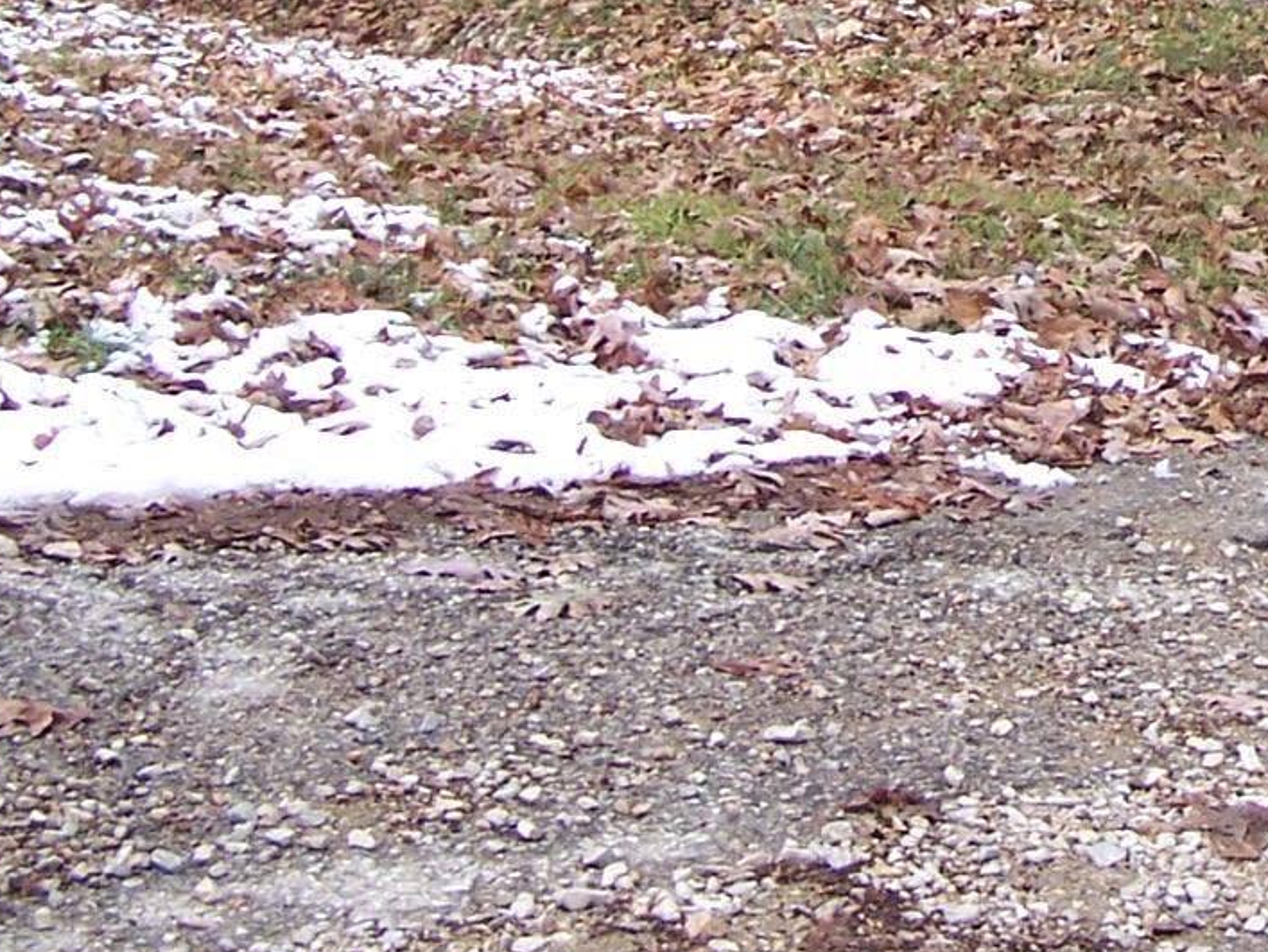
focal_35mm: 110
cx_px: 1322
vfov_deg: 13.0
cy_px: -287
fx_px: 4031
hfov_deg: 17.4
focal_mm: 6.3
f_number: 2.8
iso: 80
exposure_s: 1/250
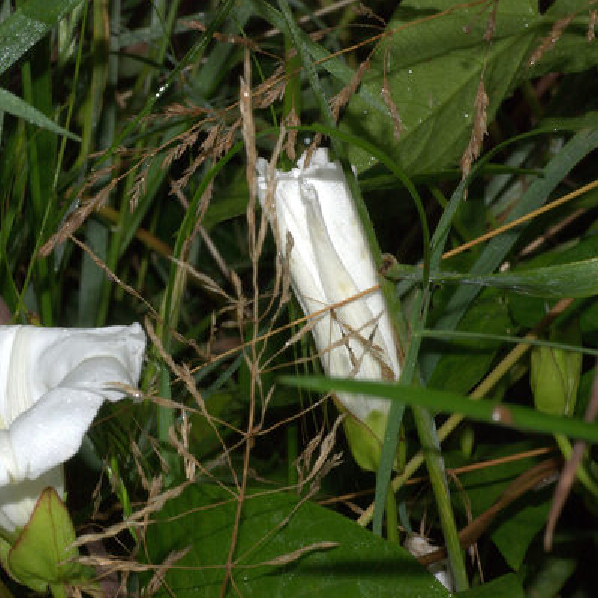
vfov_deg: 10.1
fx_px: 3381
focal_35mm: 173
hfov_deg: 10.1
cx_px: 246
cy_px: 300
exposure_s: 1/60
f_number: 36
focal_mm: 90
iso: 100
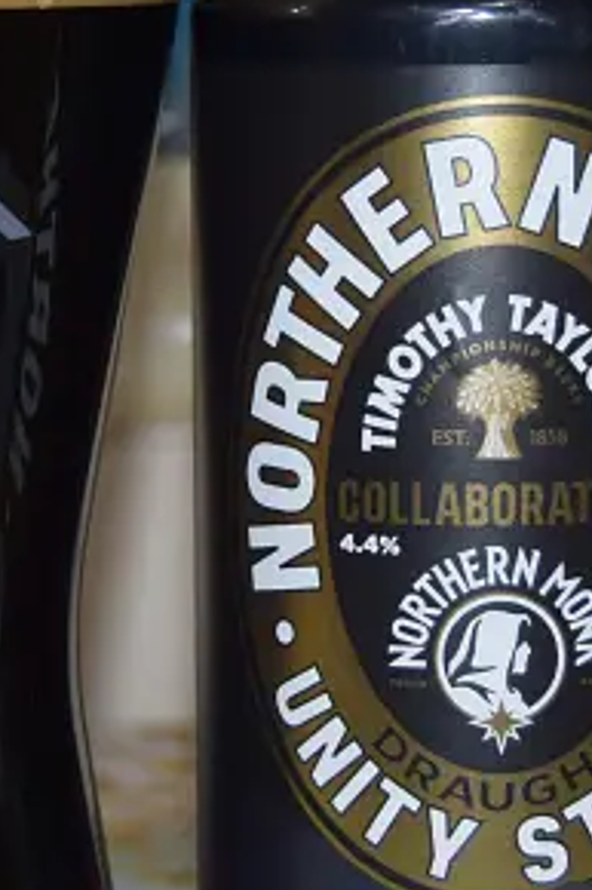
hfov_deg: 7.6
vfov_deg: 11.4
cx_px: 163
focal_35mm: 180
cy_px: 327
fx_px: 4445
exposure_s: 1/60
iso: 400
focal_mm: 34
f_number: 4.5
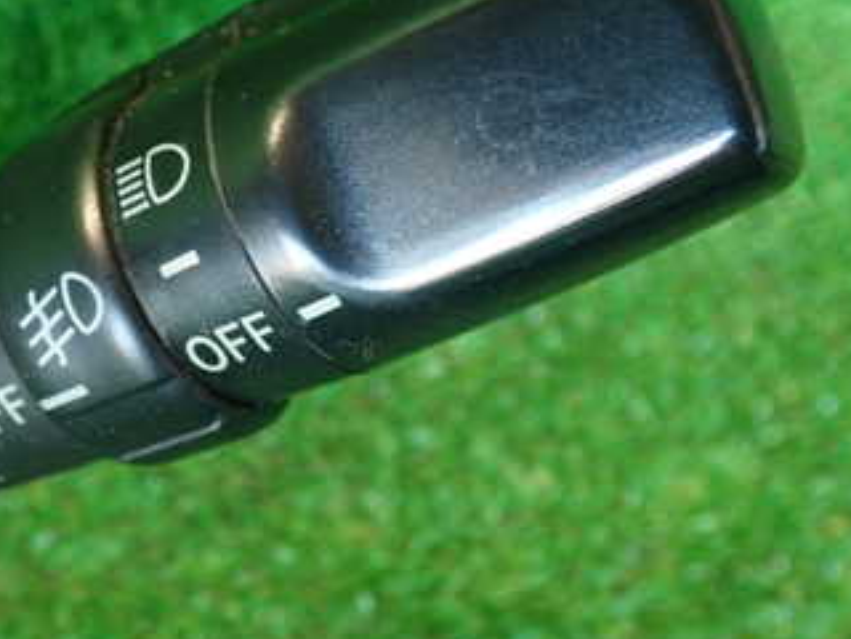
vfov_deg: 24.3
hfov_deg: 31.7
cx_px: 231
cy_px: 210
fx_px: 1475
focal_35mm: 60
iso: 320
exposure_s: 1/30
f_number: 2.4
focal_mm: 5.79
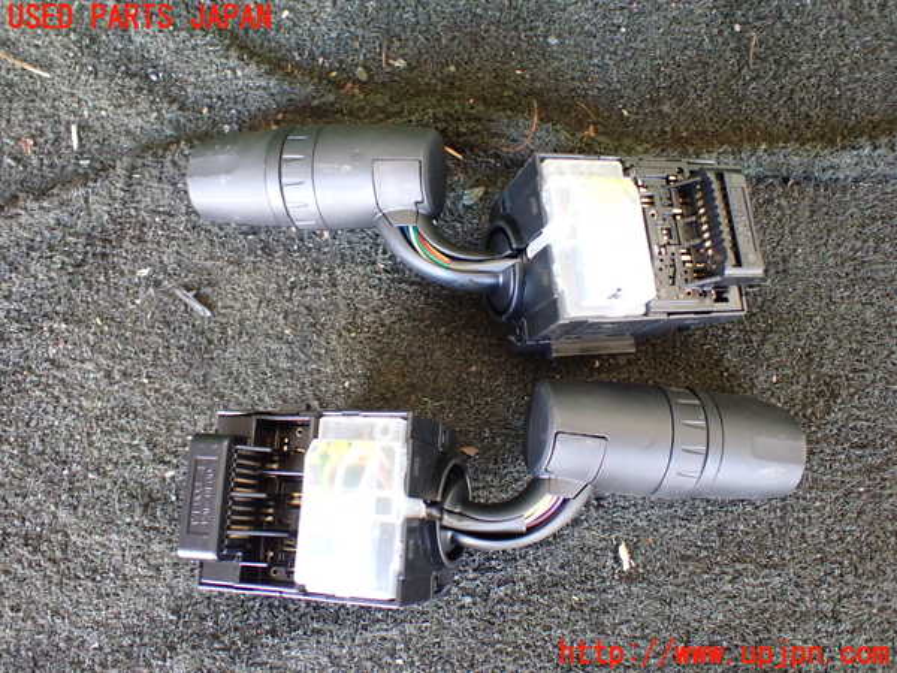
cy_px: 336
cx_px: 448
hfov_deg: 60.0
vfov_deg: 46.8
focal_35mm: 30
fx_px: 777
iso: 800
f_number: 2.3
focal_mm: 5.4
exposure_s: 1/40
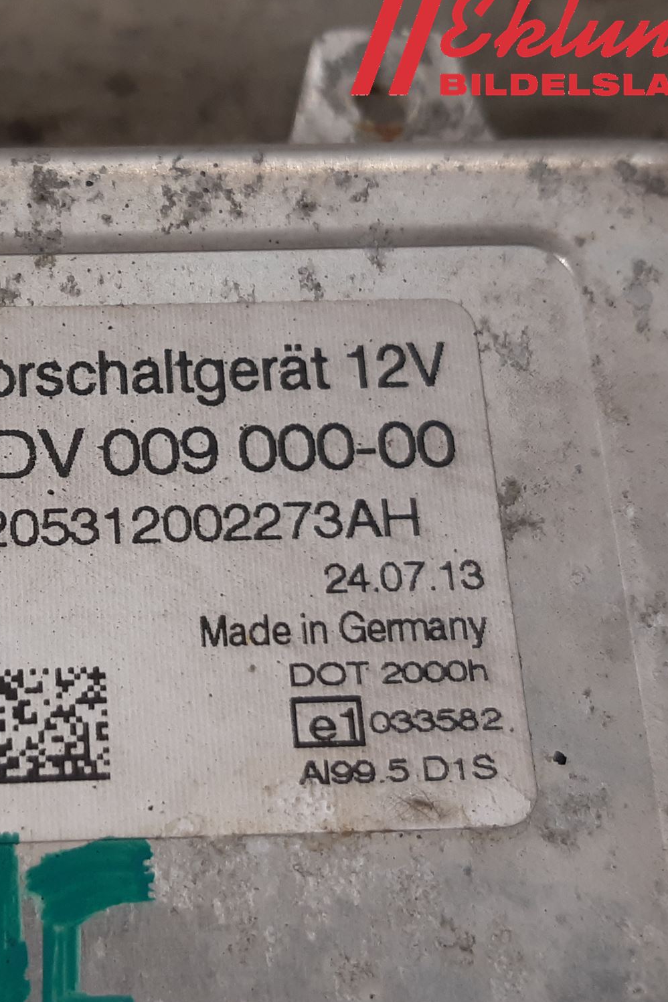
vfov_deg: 51.9
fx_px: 1030
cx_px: 76
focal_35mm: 37
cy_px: 496
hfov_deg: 34.1
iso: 80
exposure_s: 1/50
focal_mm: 3.93
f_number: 1.7
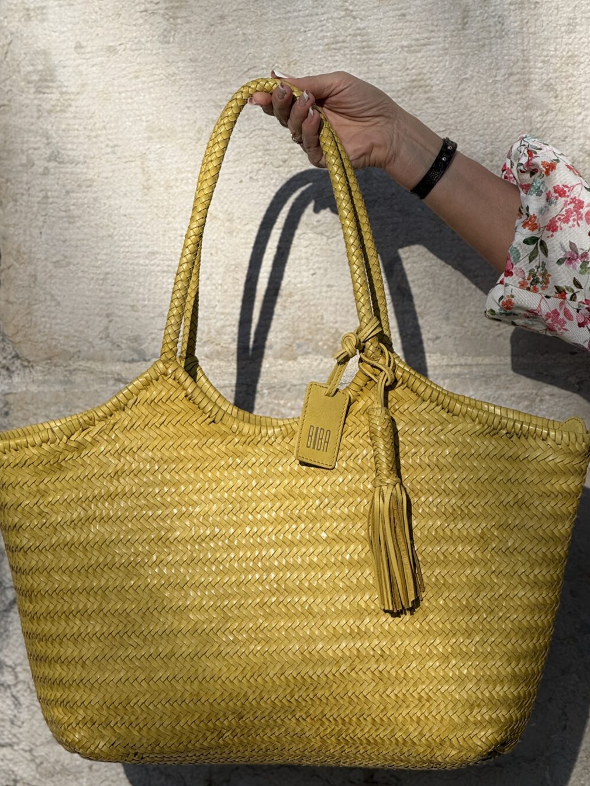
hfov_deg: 10.8
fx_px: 3113
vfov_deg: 14.4
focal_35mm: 137
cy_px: 439
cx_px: 284
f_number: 2.8
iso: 64
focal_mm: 15.66
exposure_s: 1/2439
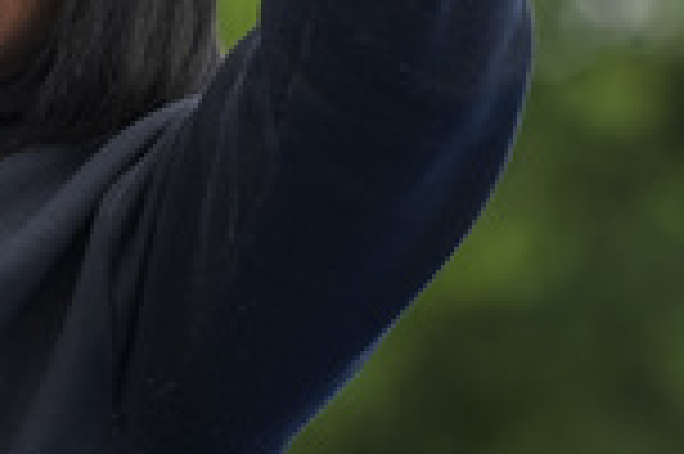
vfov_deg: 1.5
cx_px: 117
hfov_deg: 2.3
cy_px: -207
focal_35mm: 896
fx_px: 17005
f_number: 5.6
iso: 500
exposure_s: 1/640
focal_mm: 303
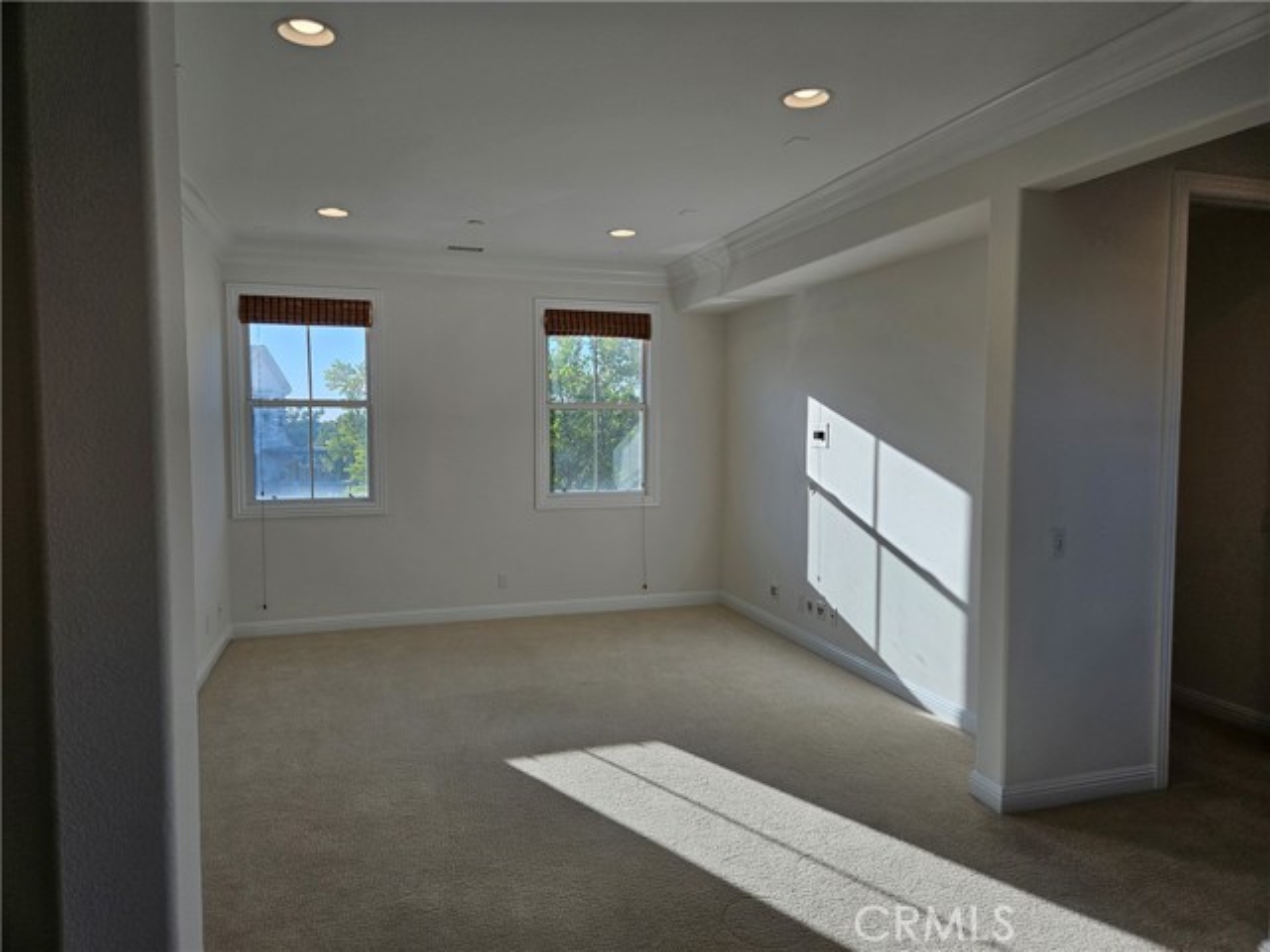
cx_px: 635
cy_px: 476
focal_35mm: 23
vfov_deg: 58.9
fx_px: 844
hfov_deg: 73.9
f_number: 1.8
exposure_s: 1/547
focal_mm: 5.4
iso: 25
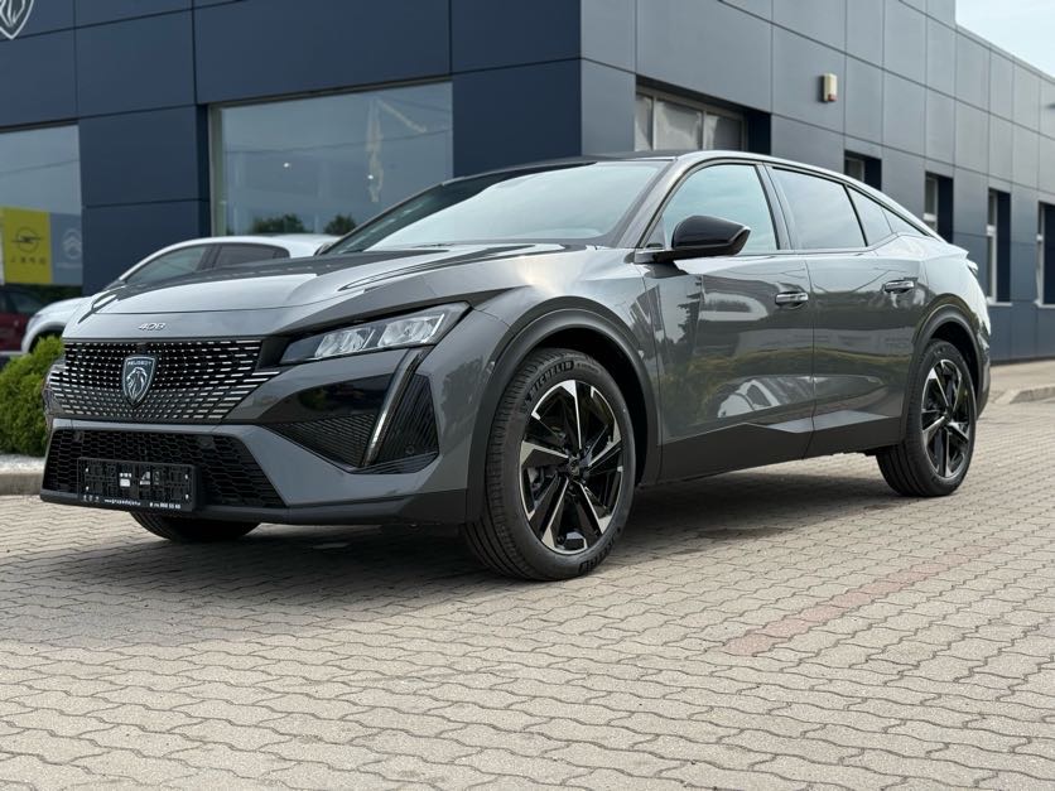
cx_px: 528
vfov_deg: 30.3
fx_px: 1463
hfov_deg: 39.7
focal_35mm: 48
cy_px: 396
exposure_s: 1/3891
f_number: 1.78
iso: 100
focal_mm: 6.76
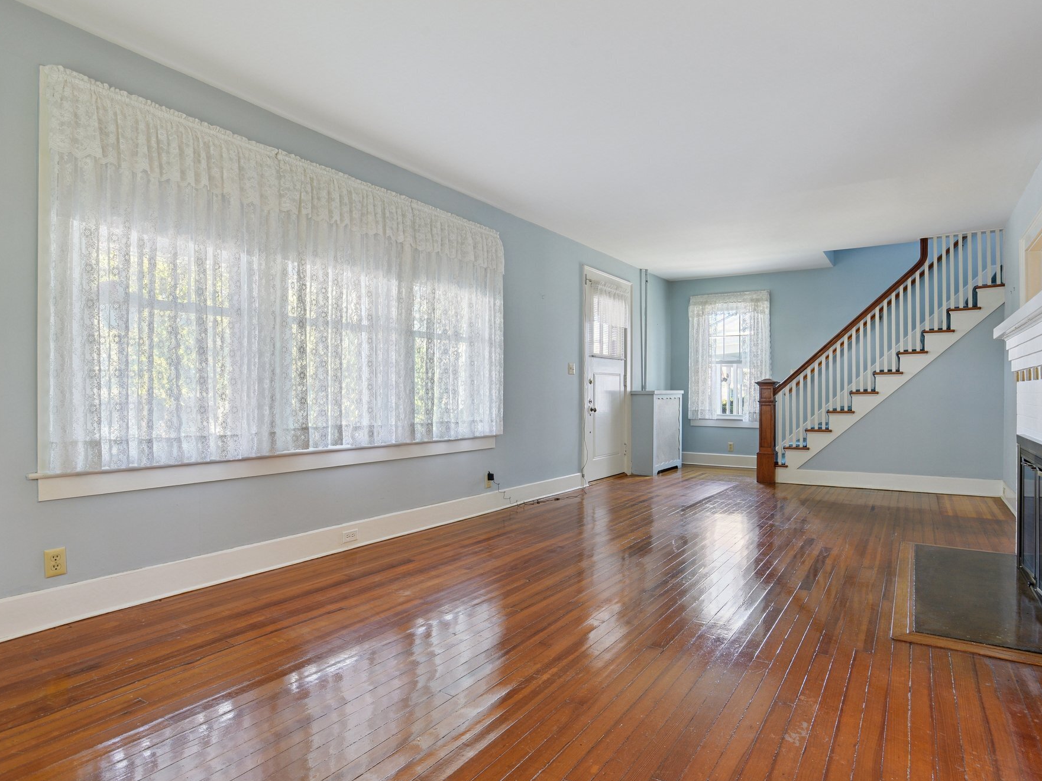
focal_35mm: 19
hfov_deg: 84.5
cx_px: 562
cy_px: 387
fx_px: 572
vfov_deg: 68.7
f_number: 11
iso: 400
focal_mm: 17
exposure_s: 1/10
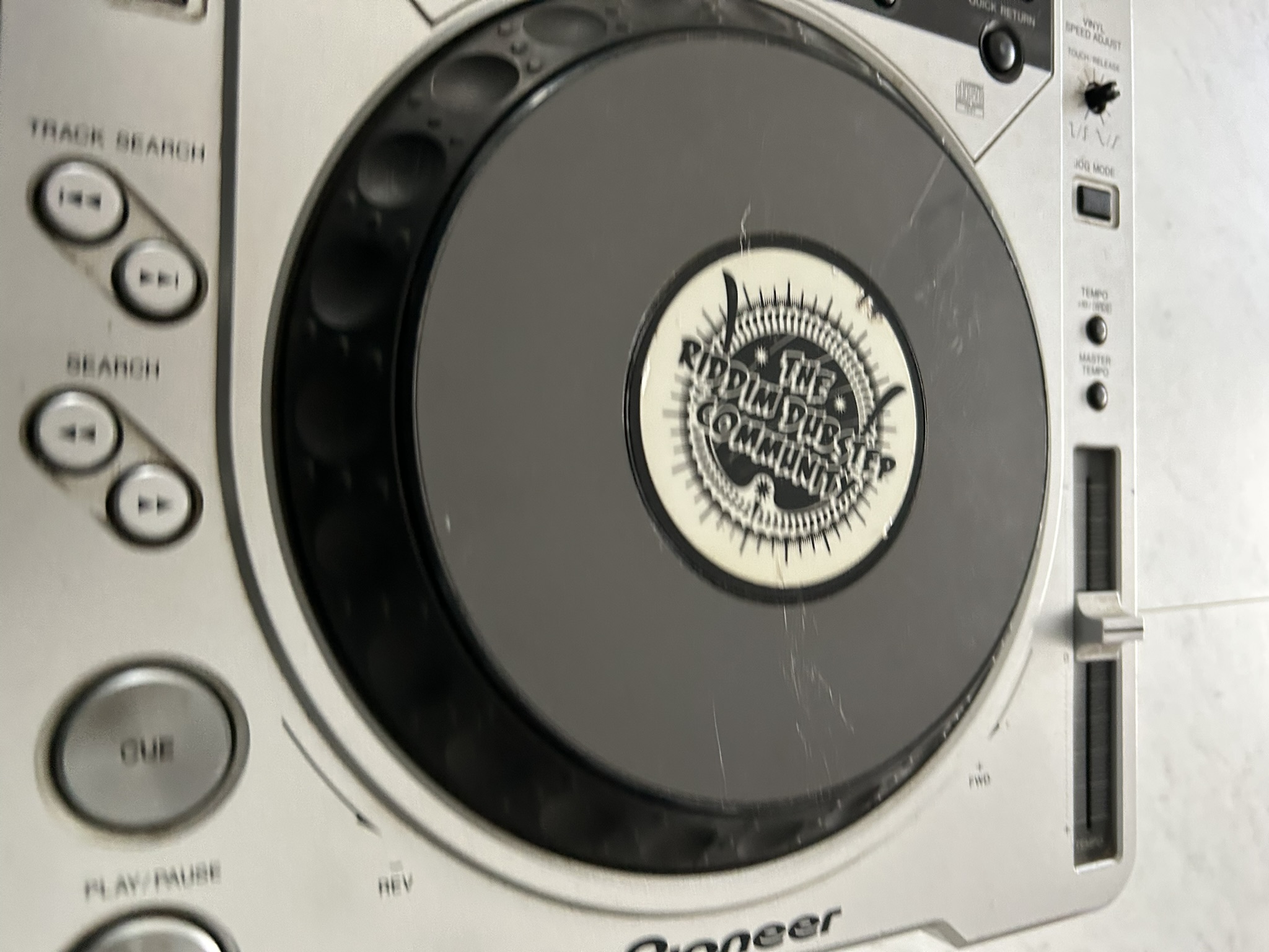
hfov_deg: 67.3
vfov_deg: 53.1
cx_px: 634
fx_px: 953
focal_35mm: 26
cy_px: 476
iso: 250
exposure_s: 1/60
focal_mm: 5.7
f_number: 1.5
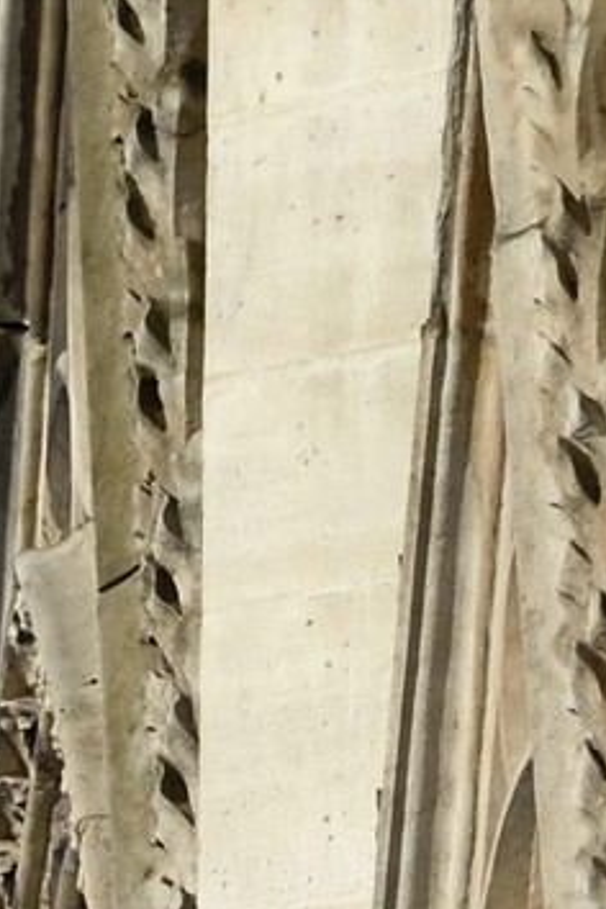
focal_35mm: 1357
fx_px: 34262
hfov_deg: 1.0
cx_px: 514
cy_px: -2121
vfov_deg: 1.5
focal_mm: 200
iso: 200
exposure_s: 1/320
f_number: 13
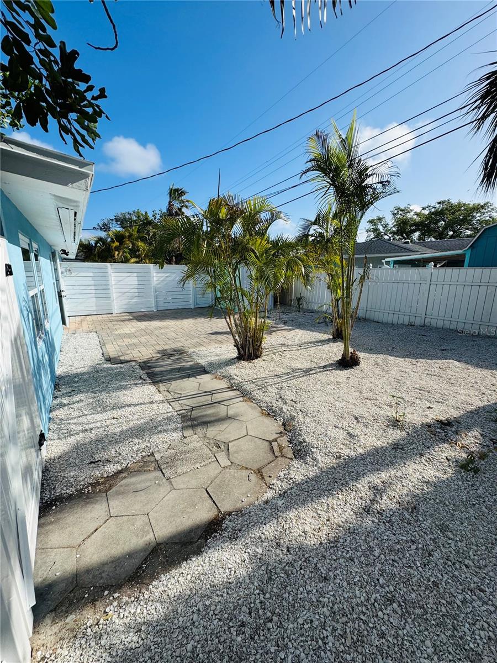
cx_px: 248
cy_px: 332
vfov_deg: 102.1
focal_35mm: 14
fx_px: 268
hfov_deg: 85.7
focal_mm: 2.22
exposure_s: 1/2208
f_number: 2.2
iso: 50
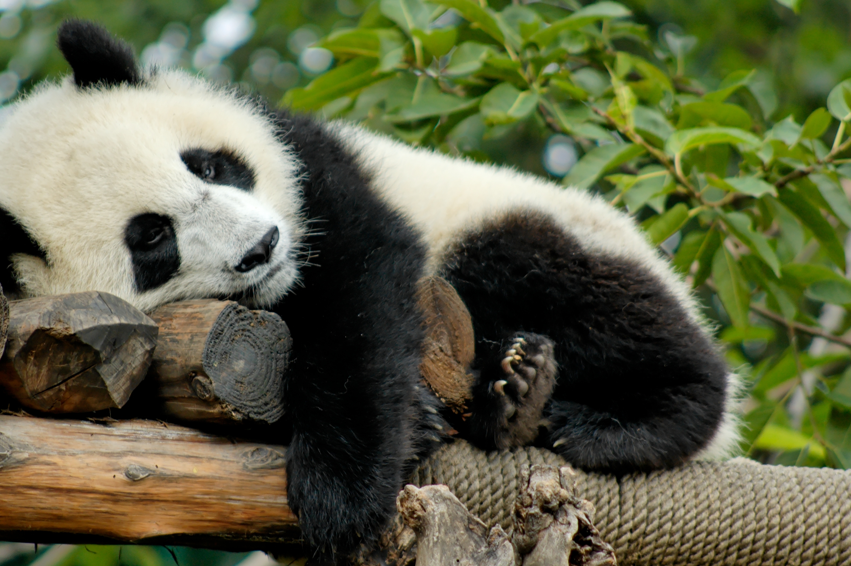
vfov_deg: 3.5
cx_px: 345
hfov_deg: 5.2
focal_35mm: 395
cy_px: 282
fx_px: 9329
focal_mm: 210
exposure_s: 1/160
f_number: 5.6
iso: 200
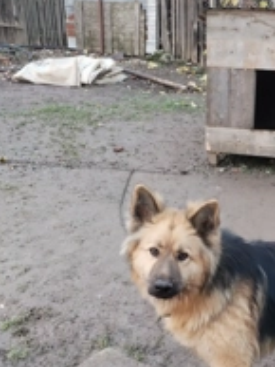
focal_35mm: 60
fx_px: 635
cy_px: 310
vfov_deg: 31.1
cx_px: 199
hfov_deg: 24.2
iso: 588
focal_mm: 4.75
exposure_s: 1/60
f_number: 1.8
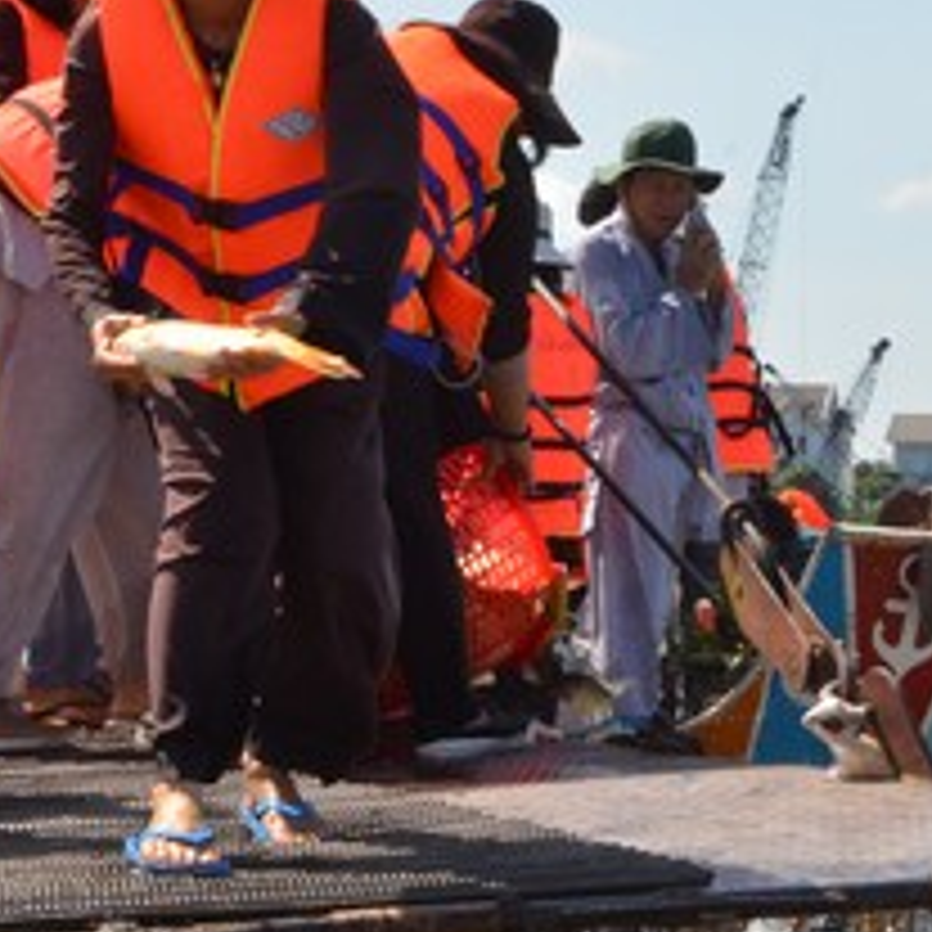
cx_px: 468
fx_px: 5117
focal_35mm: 168
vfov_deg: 10.3
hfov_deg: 10.4
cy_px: 29
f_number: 22
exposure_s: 1/250
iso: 640
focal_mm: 42
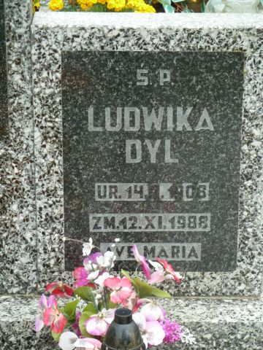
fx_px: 1388
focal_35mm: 137
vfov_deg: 14.4
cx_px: 132
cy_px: 175
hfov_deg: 10.8
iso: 250
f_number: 4.5
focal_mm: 22.5
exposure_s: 1/100
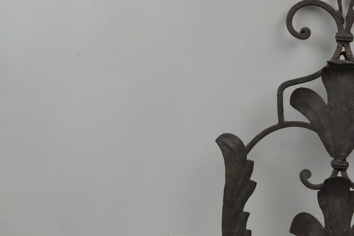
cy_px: 191
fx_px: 747
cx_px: 340
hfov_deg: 25.5
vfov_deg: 17.8
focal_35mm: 76
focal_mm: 22
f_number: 5.6
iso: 400
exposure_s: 1/125
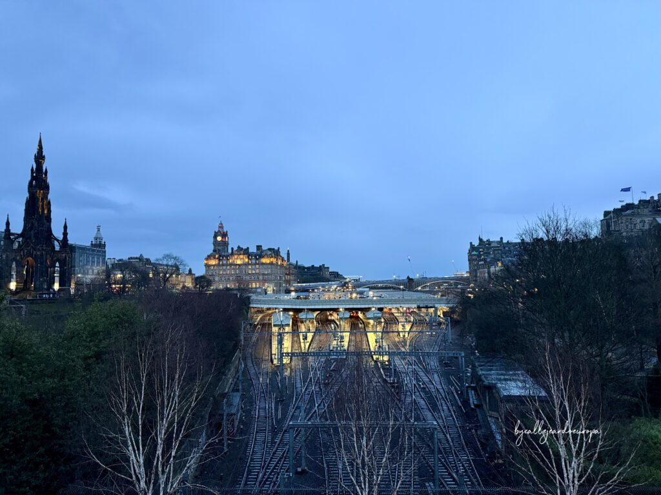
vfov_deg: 56.8
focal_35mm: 24
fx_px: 458
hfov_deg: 71.6
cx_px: 330
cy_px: 248
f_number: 1.78
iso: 400
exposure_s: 1/50
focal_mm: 6.76
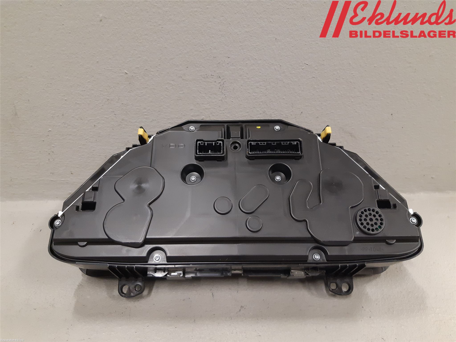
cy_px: 171
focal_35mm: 26
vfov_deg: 53.1
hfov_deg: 67.3
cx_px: 228
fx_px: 343
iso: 200
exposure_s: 1/50
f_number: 1.7
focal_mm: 3.93
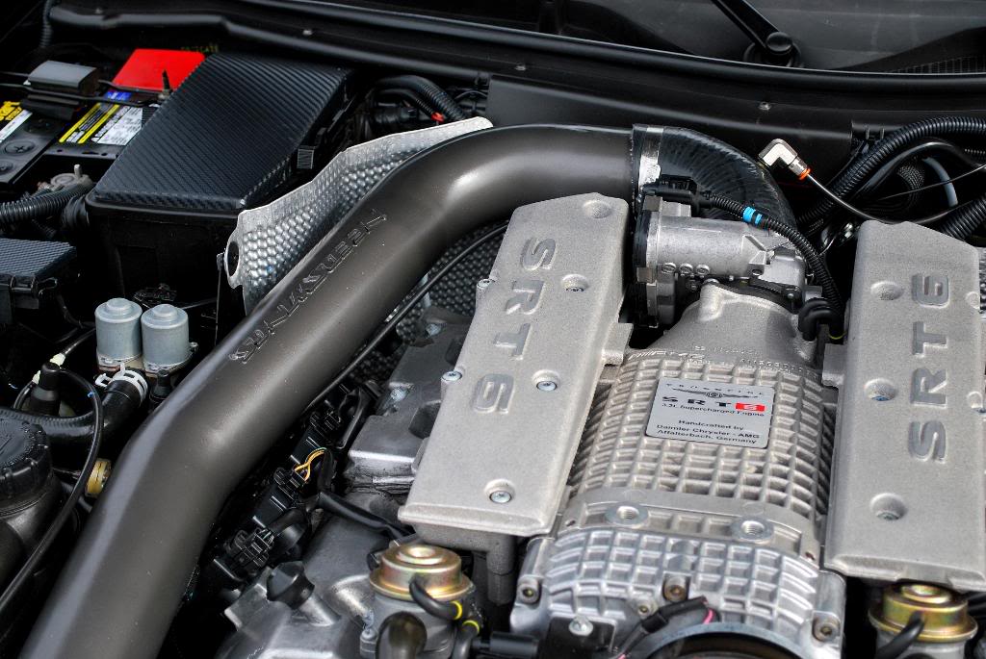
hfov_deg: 33.4
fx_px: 1645
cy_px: 330
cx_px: 493
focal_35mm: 60
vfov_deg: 22.7
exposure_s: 1/250
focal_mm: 40
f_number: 5.3
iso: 200
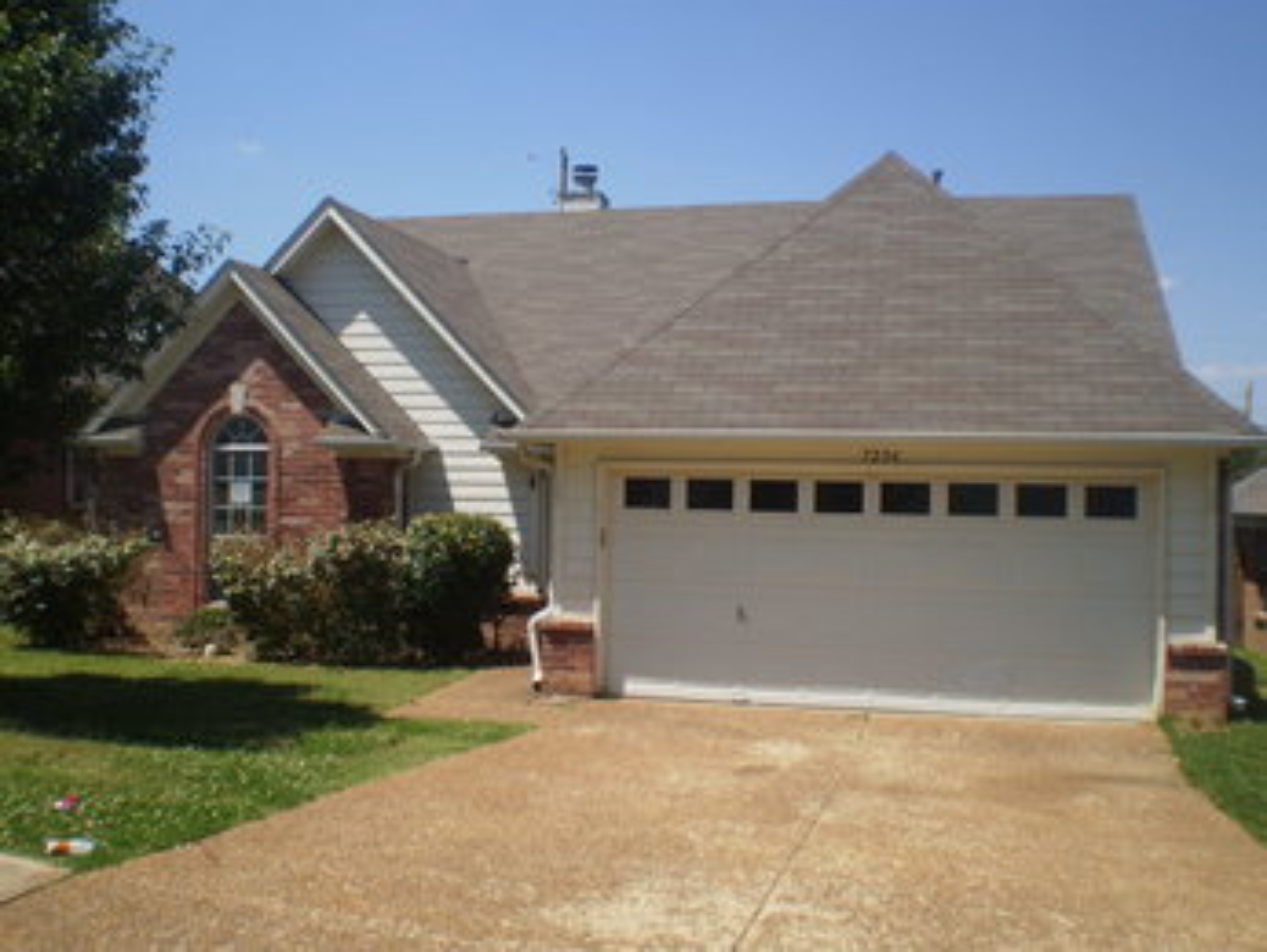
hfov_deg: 51.3
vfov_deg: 39.7
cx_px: 634
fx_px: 1319
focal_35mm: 36
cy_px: 476
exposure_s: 1/800
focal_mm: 6.3
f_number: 4.6
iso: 64
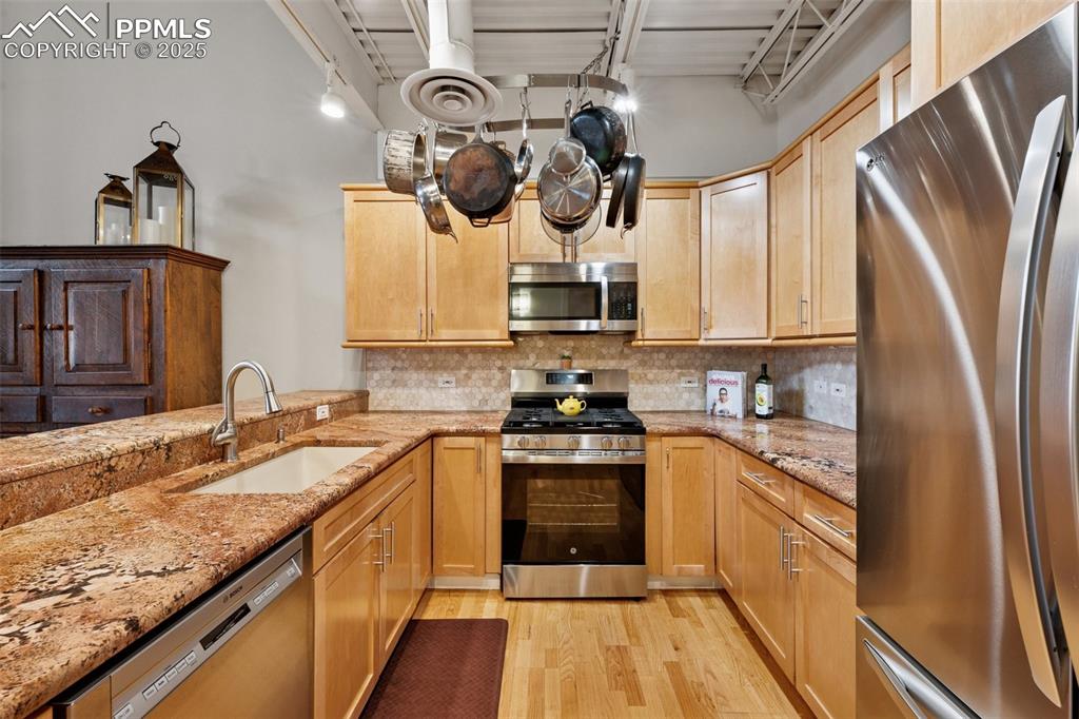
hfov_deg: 100.4
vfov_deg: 77.3
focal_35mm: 15
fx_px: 449
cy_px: 360
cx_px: 540
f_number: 11
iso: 800
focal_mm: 15
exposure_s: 1/3.33
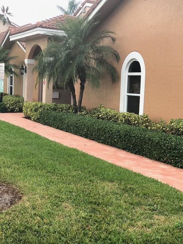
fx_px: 402
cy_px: 122
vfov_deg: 33.8
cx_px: 92
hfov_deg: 25.7
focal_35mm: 57
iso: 25
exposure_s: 1/120
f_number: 2.8
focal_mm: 6.6
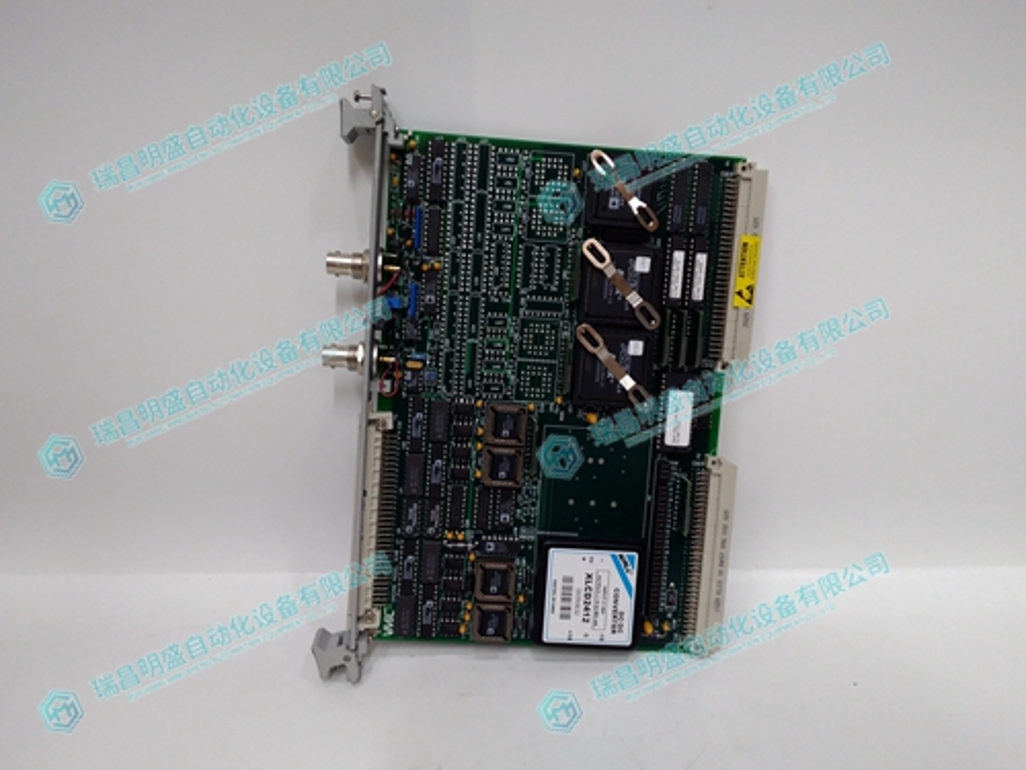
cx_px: 513
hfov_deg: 65.3
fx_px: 800
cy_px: 385
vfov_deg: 51.4
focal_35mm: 27
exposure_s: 1/33
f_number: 2
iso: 303
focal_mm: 3.79
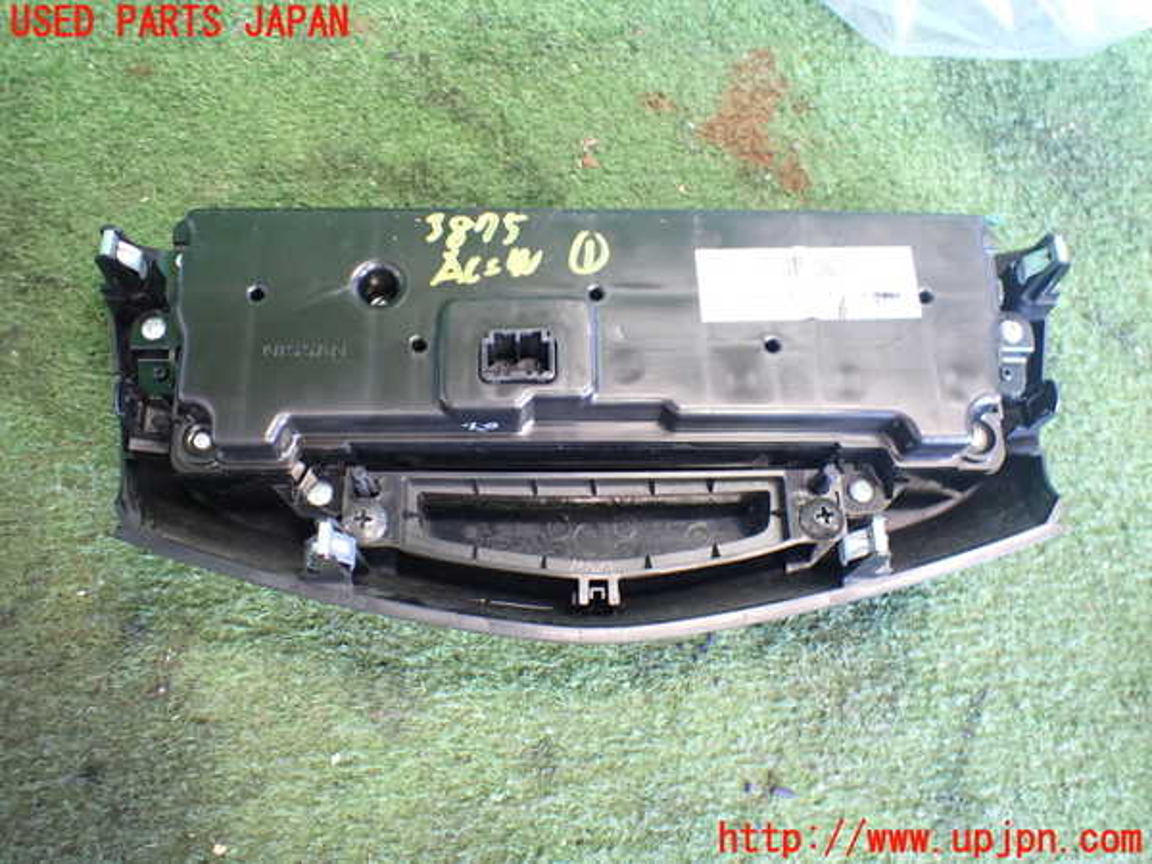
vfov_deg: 46.8
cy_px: 432
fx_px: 998
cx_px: 576
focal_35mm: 30
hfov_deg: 60.0
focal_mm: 5.4
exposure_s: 1/40
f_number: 2.3
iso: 800
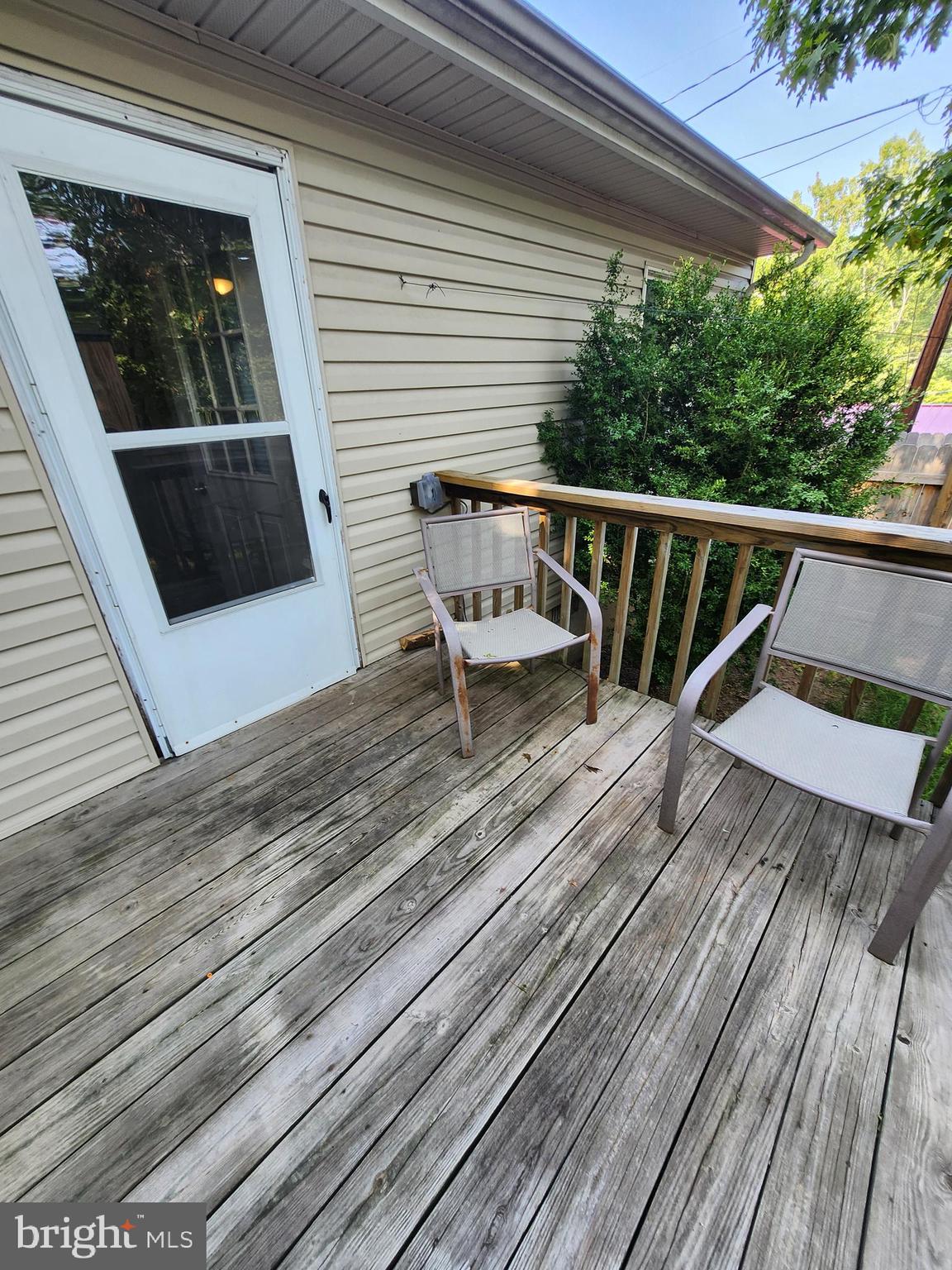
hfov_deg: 89.9
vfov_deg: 106.2
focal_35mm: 13
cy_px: 635
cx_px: 476
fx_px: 477
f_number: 2.2
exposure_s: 1/60
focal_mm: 1.74
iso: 40
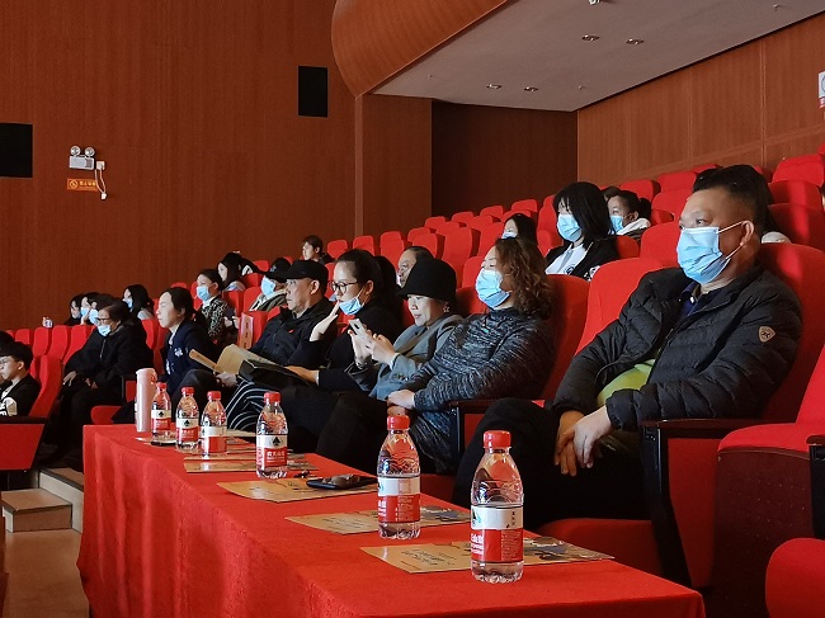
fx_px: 1239
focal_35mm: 52
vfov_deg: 28.0
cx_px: 412
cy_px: 309
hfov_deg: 36.8
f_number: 1.8
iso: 1250
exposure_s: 1/20
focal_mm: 5.58
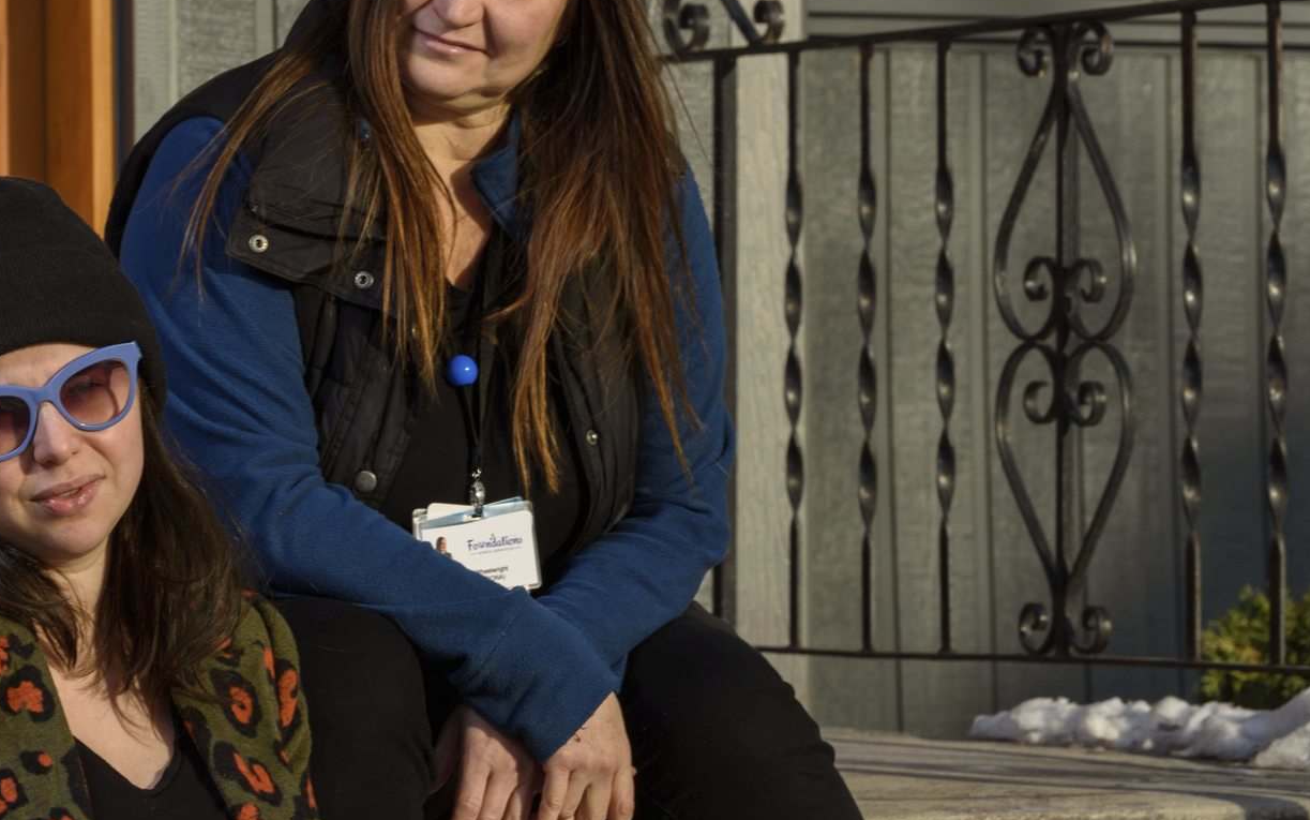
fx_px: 7071
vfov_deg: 6.6
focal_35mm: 198
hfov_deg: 10.6
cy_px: 528
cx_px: 378
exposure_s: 1/160
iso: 100
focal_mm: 116
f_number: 10
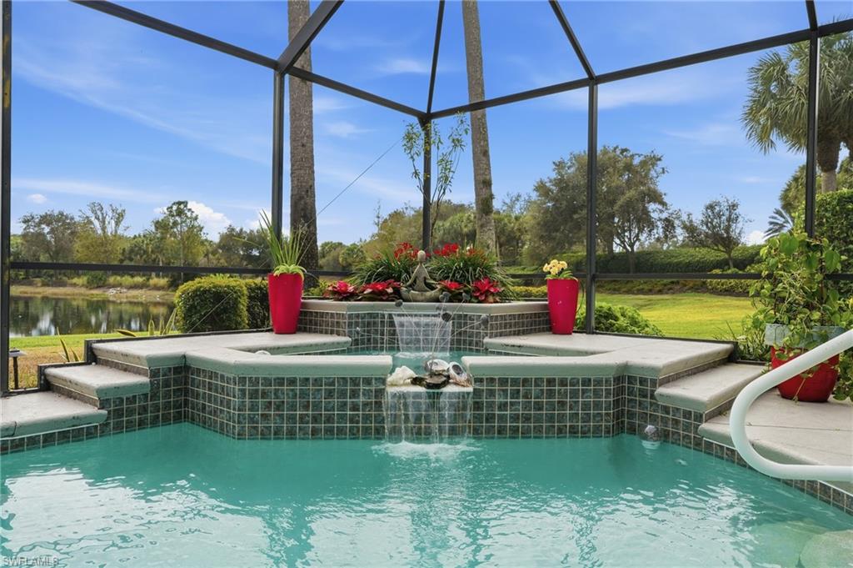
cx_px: 426
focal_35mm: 25
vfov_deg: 51.2
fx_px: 592
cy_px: 284
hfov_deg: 71.6
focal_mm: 25
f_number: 9
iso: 400
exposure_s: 1/8000
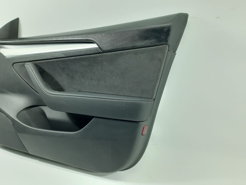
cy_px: 92
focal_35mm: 27
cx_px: 123
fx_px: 192
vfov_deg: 51.3
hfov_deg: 65.3
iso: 160
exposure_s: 1/50
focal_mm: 3.93
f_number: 1.7
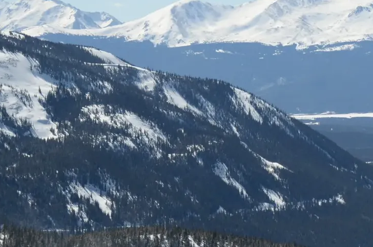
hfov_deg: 9.6
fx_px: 2181
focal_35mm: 211
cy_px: 143
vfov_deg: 6.5
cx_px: 514
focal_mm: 50
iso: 320
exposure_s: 1/1250
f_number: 9
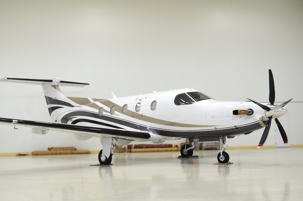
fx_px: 441
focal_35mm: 52
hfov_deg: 37.9
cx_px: 152
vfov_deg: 25.6
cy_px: 100
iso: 720
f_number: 5
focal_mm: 35
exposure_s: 1/60
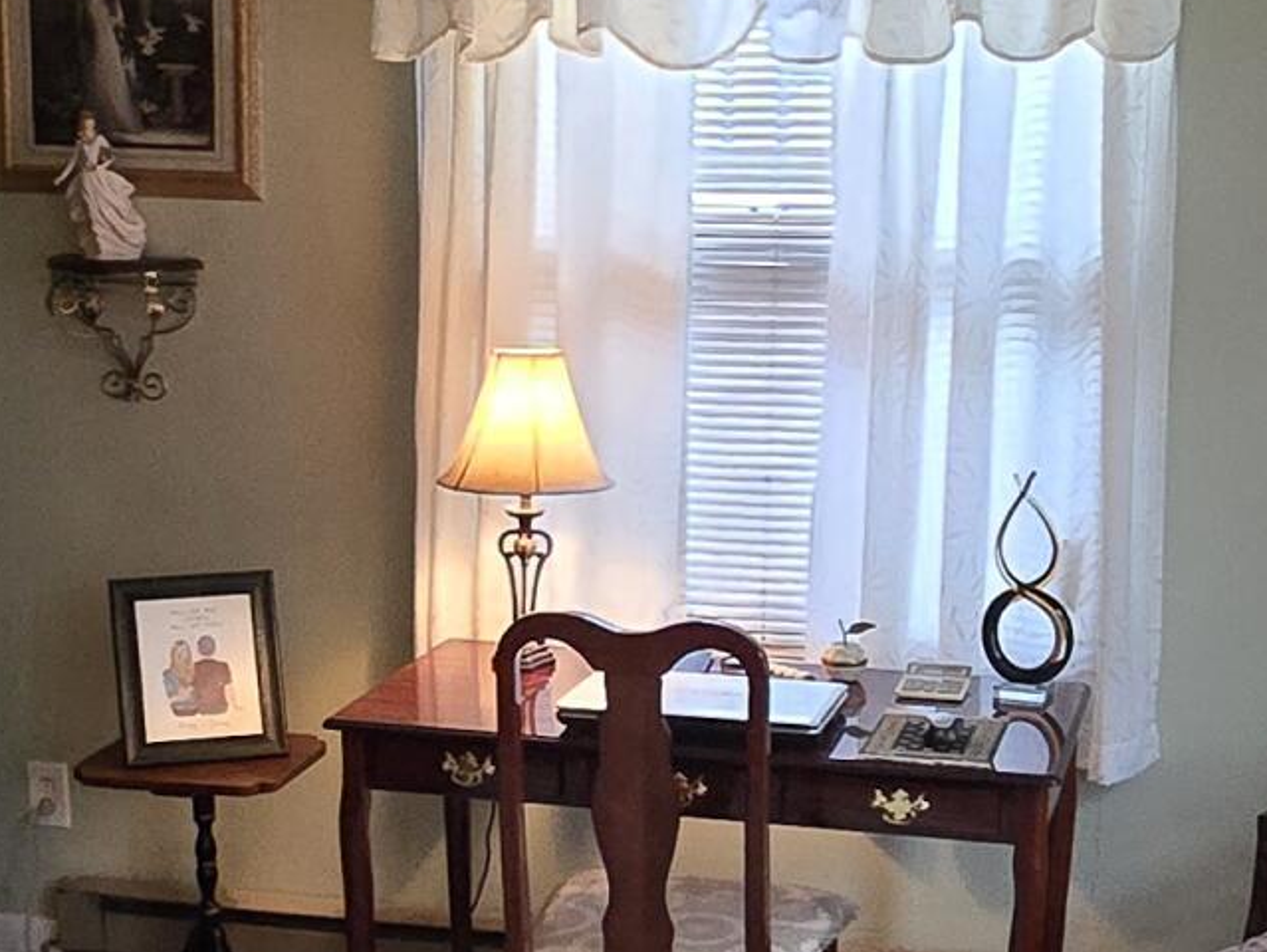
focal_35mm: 61
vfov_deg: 23.7
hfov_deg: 31.7
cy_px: 772
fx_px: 2234
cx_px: 615
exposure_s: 1/60
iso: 1250
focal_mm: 2.2
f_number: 2.2
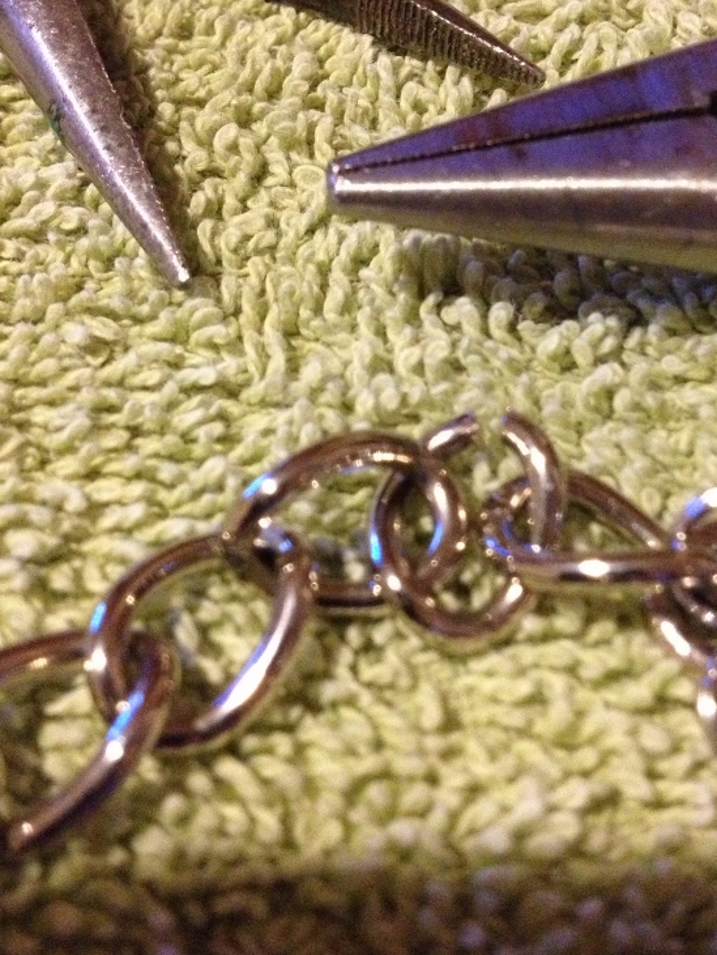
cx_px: 415
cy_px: 383
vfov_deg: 38.7
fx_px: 1352
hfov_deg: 29.7
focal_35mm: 49
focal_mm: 4.28
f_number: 2.4
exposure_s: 1/15
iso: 800
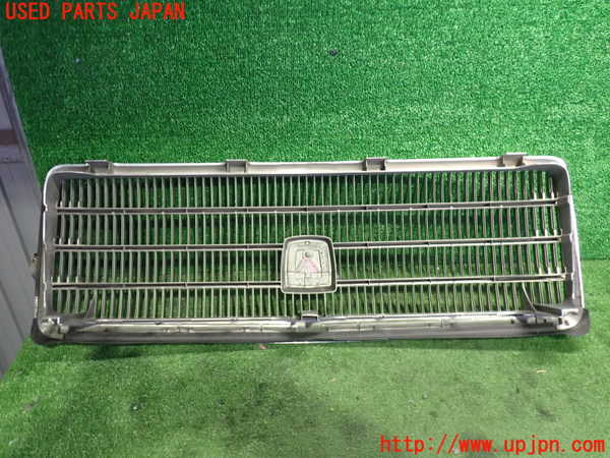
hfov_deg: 60.0
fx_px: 529
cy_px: 229
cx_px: 305
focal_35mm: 30
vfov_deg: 46.8
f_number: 2.3
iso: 800
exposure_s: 1/50
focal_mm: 5.4
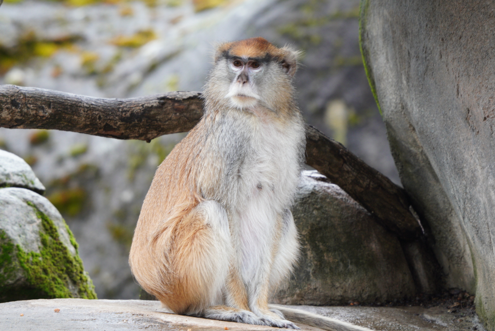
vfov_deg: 1.5
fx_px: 12383
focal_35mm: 900
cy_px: 166
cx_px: 248
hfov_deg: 2.3
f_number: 9
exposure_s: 1/40
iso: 500
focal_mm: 600
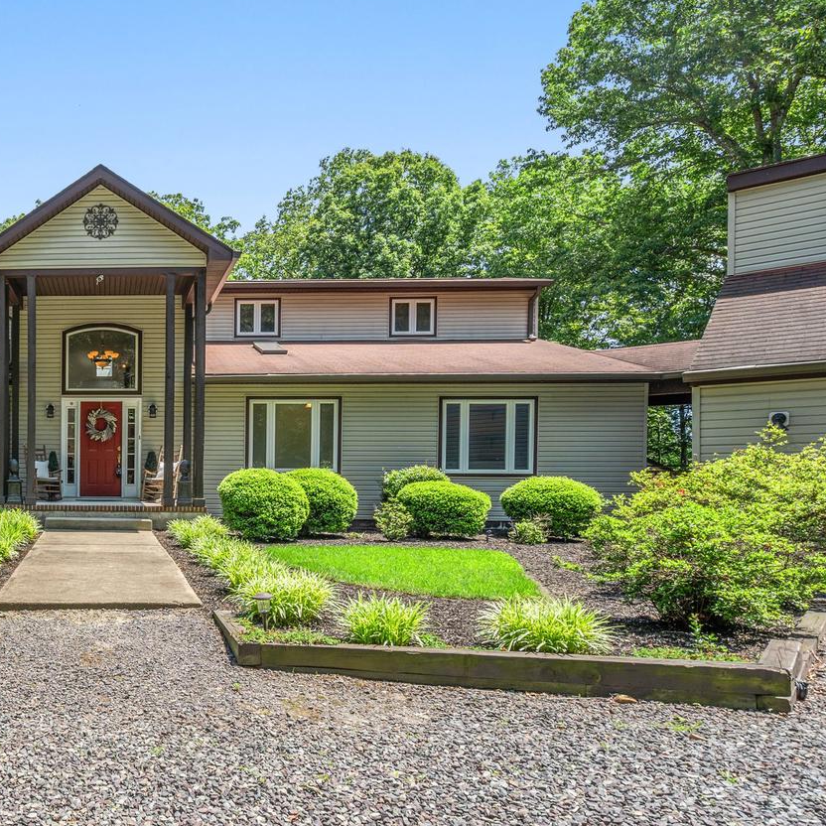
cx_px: 128
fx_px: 675
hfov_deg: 56.7
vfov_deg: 62.9
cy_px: 429
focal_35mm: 25
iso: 250
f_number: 10
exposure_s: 1/250
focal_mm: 17
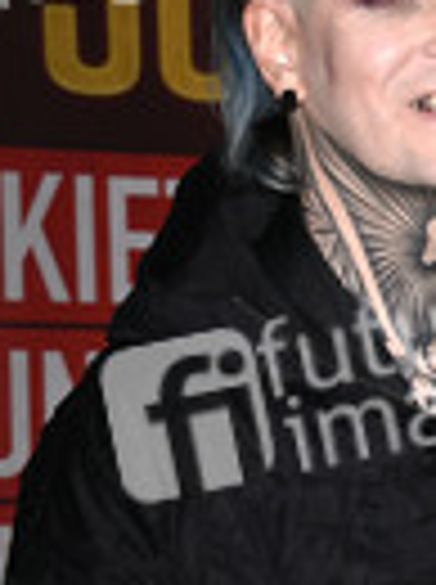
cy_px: 621
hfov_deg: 6.4
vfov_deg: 8.5
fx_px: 3892
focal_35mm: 231
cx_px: 463
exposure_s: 1/250
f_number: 5.6
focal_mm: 78
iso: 320
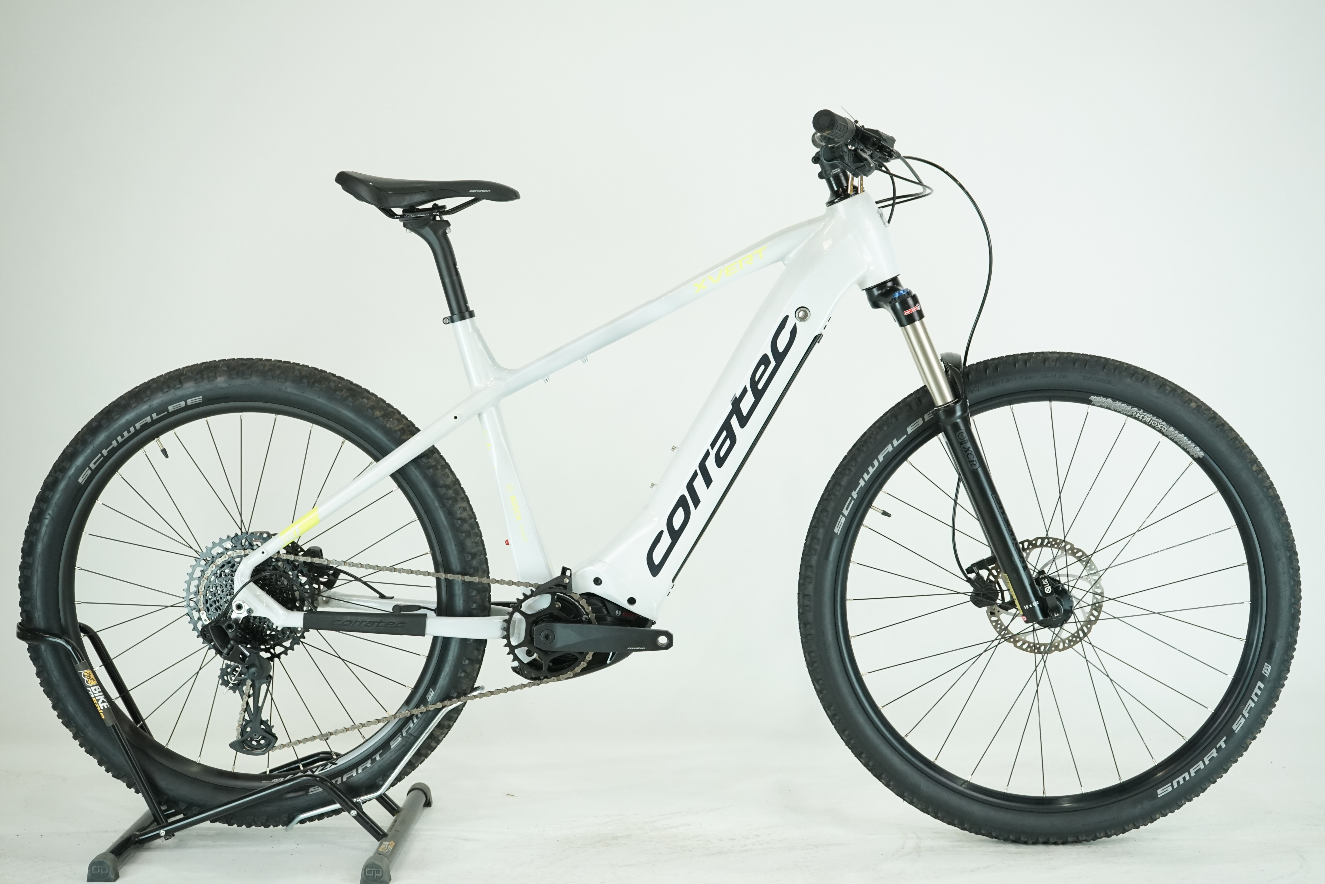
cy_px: 442
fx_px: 1951
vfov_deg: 25.5
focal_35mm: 53
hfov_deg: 37.5
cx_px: 662
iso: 1600
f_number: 6.3
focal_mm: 53
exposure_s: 1/200
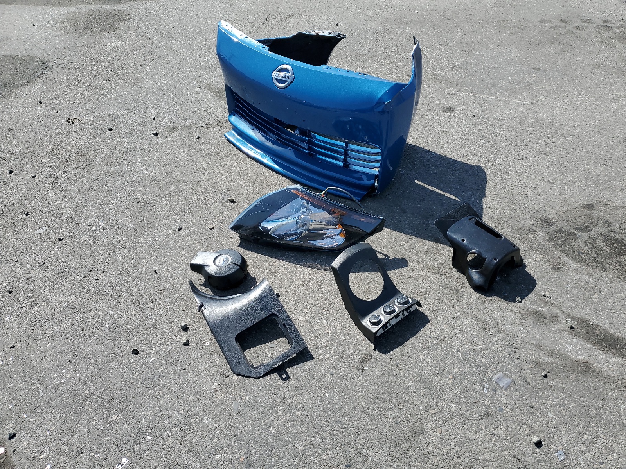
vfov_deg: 53.1
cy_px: 234
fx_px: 470
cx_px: 313
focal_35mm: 26
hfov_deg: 67.3
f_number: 1.5
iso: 50
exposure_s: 1/2500
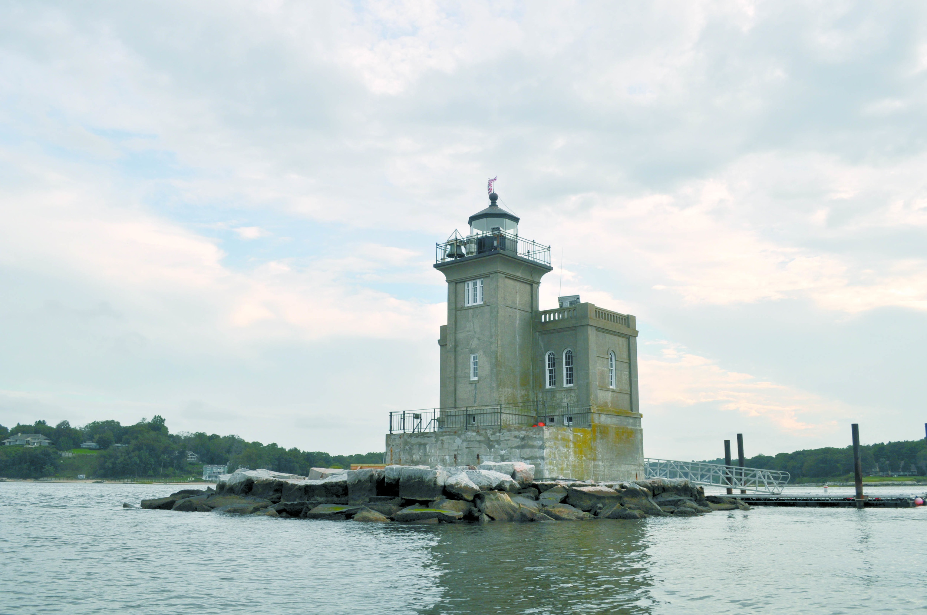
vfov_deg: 39.9
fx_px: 849
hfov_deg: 57.3
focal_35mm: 33
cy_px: 308
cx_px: 464
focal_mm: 22
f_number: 10
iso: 200
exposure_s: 1/400
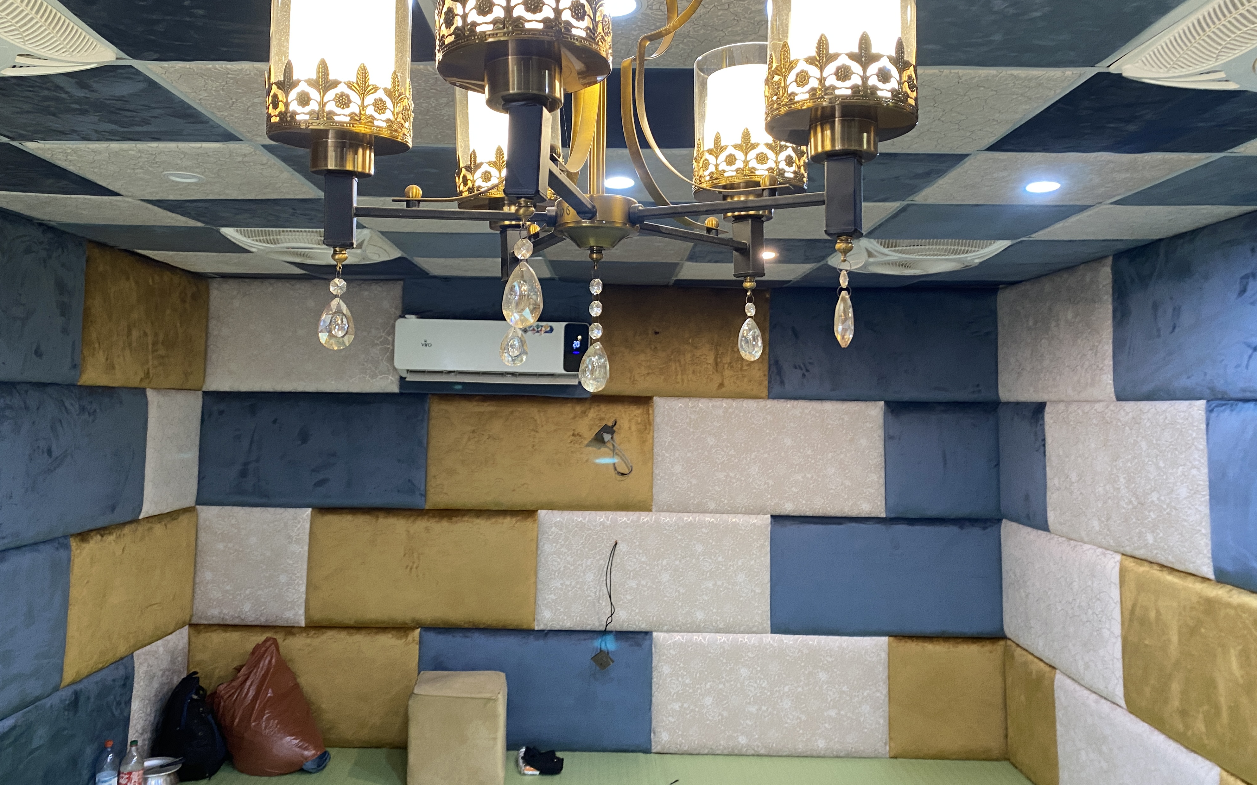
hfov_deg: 66.5
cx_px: 621
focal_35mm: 28
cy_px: 334
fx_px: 959
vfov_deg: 44.4
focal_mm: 4.25
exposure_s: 1/50
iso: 160
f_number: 1.8
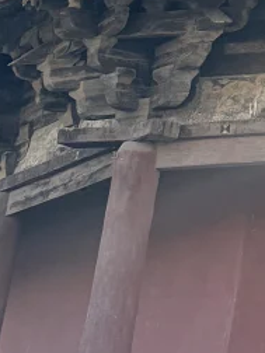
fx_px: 1398
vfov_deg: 11.9
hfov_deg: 9.9
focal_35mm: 137
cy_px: -478
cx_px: 564
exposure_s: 1/1230
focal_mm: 6.76
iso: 100
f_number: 1.78
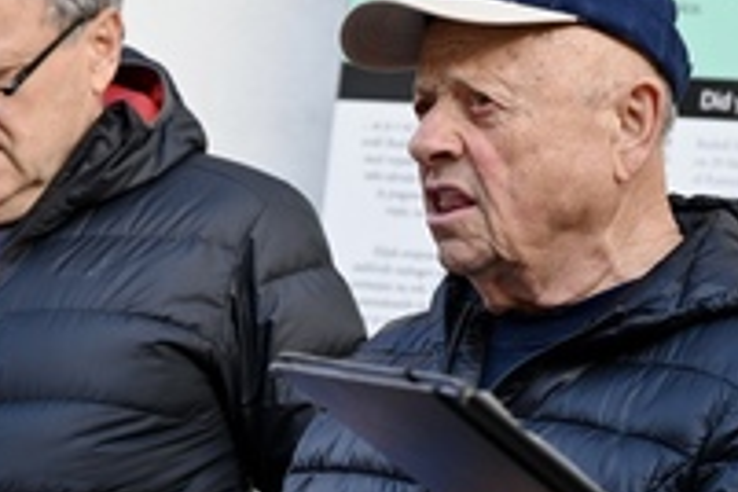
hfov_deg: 10.9
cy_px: 268
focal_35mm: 188
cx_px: 455
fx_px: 3854
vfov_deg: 7.3
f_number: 6.3
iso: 400
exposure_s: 1/160
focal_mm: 84
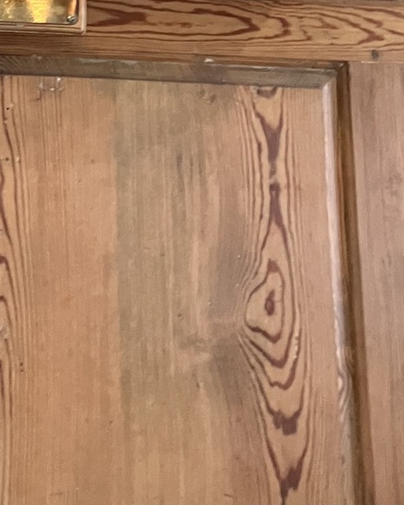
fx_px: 1391
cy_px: -227
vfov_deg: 18.5
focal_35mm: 93
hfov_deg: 16.1
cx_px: -28
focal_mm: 3.99
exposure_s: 1/60
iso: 250
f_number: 1.8
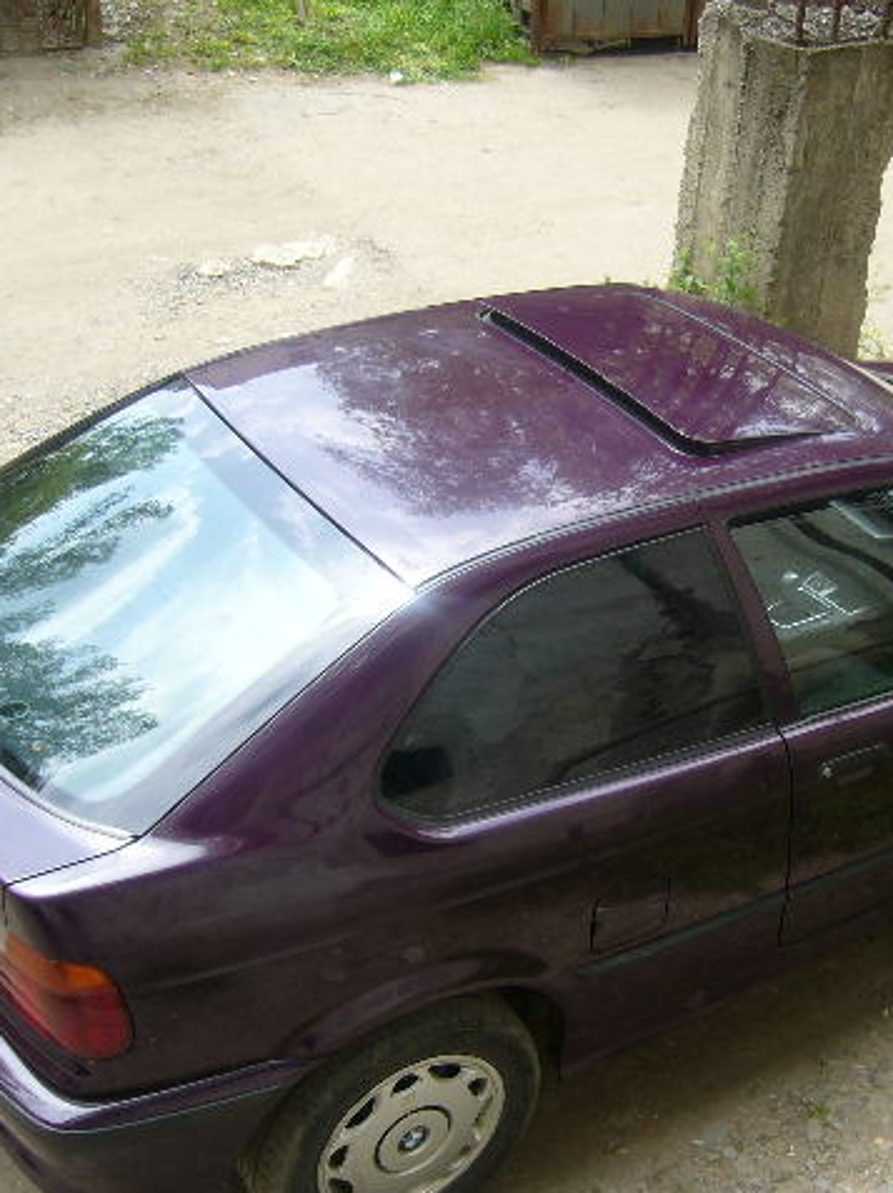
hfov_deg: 30.5
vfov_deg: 40.5
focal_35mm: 47
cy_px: 598
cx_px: 618
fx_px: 1619
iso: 80
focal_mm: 5.8
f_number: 2.8
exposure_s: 1/250
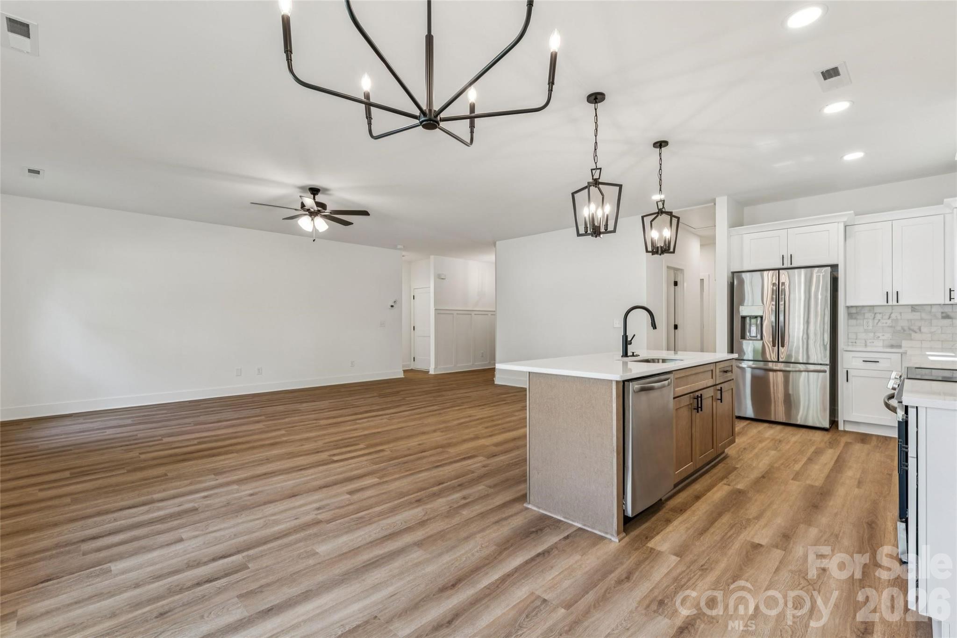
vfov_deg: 73.1
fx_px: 431
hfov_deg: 96.0
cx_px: 478
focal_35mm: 16
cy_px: 319
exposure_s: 1/5
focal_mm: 16.2
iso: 100
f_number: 9
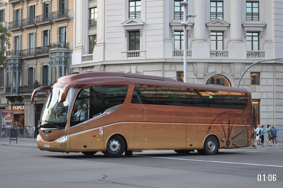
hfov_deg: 31.9
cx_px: 142
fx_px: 495
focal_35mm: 63
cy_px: 94
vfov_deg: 21.5
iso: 1600
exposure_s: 1/250
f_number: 4.8
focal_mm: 42
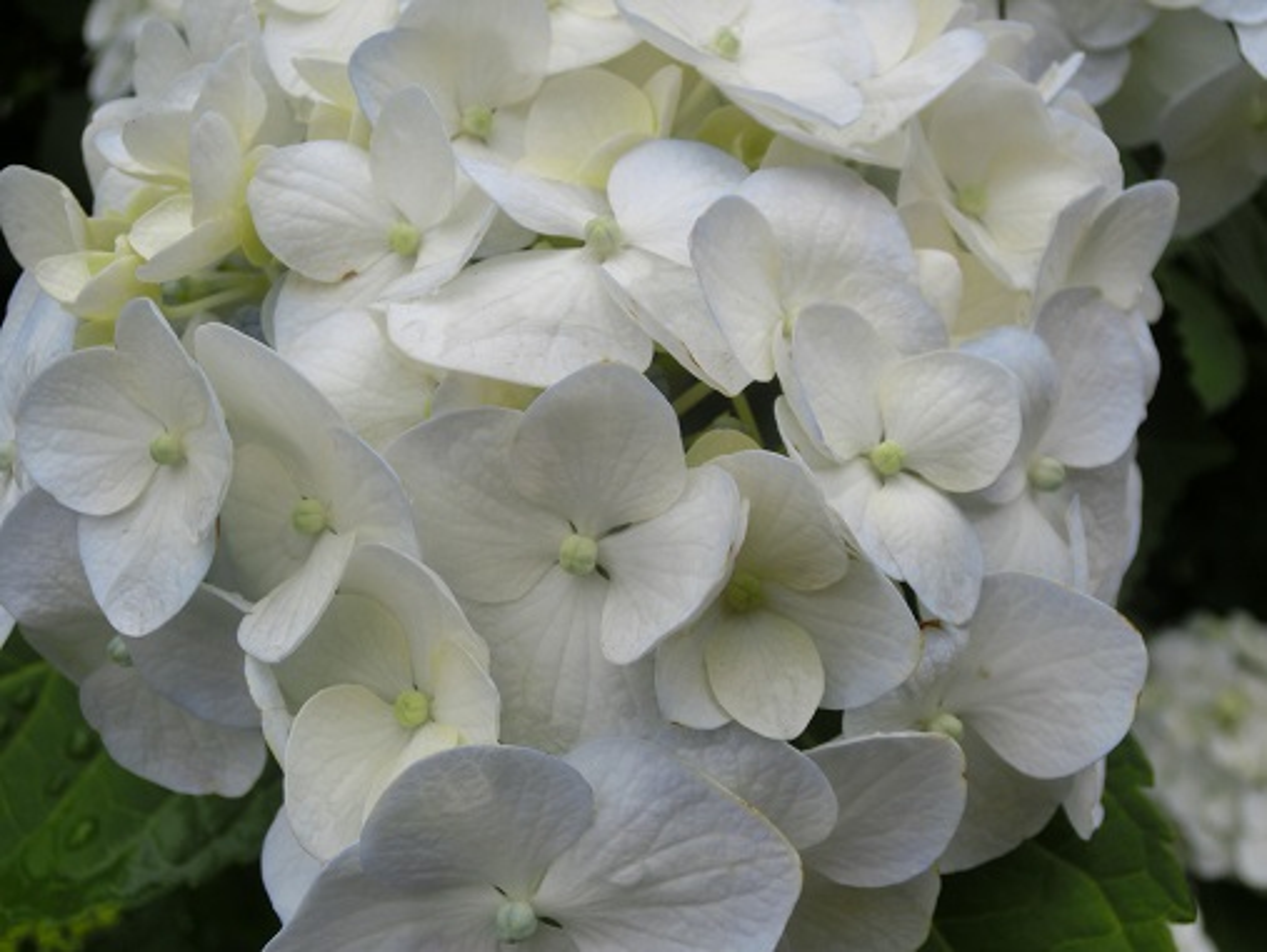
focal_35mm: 37
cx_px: 634
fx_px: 1355
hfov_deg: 50.1
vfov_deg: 38.7
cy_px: 476
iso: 80
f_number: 4.1
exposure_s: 1/250
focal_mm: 6.5
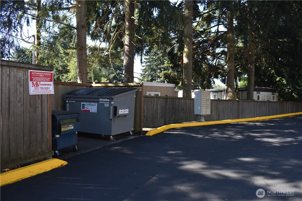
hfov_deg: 67.4
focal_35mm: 27
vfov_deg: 47.9
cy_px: 100
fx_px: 226
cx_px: 151
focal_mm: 18
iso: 280
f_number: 5.6
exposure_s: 1/250
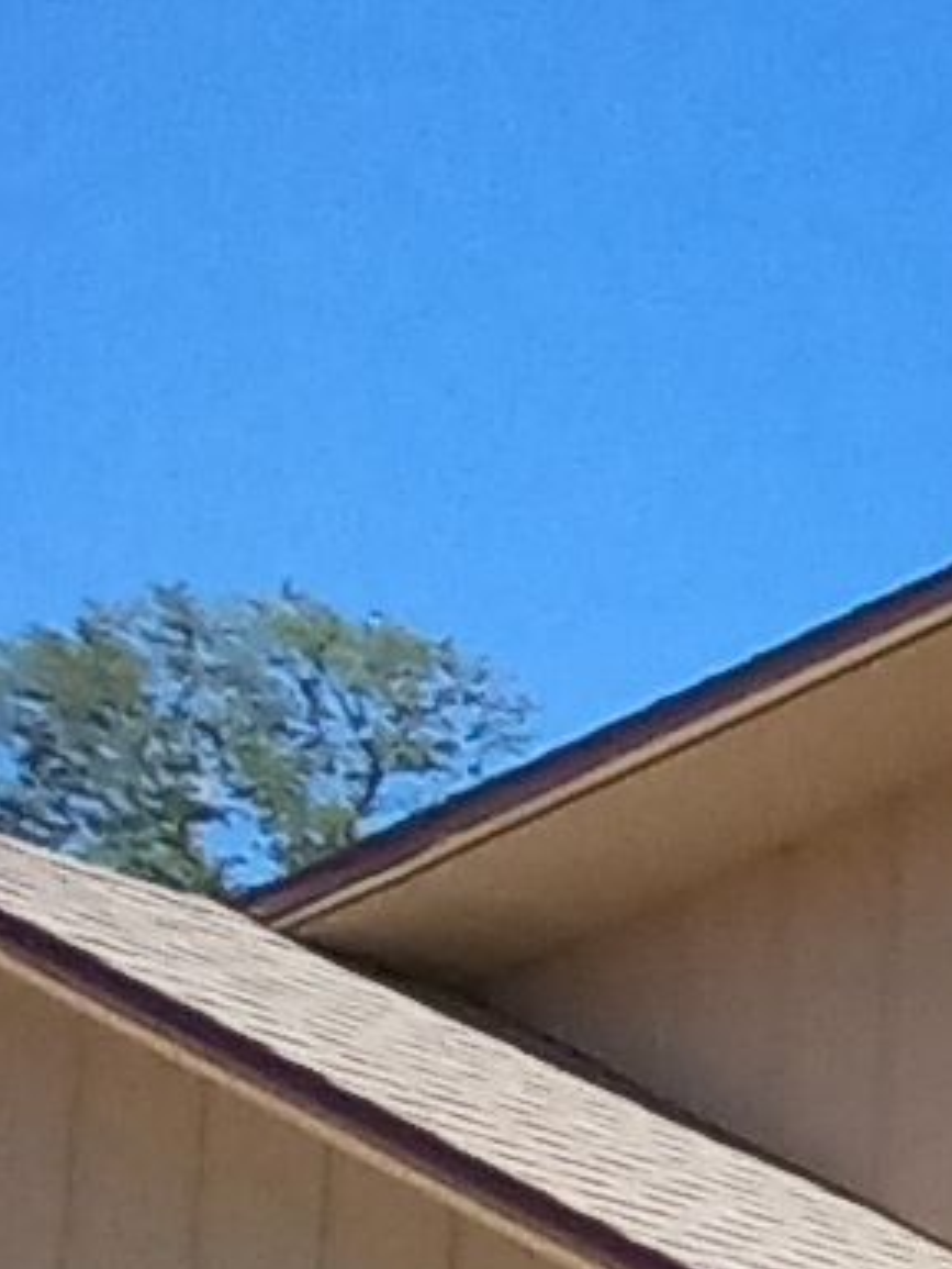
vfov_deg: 20.1
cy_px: 1760
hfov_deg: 10.2
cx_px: 3123
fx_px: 3188
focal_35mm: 87
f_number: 2.2
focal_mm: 1.13
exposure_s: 1/1035
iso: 40
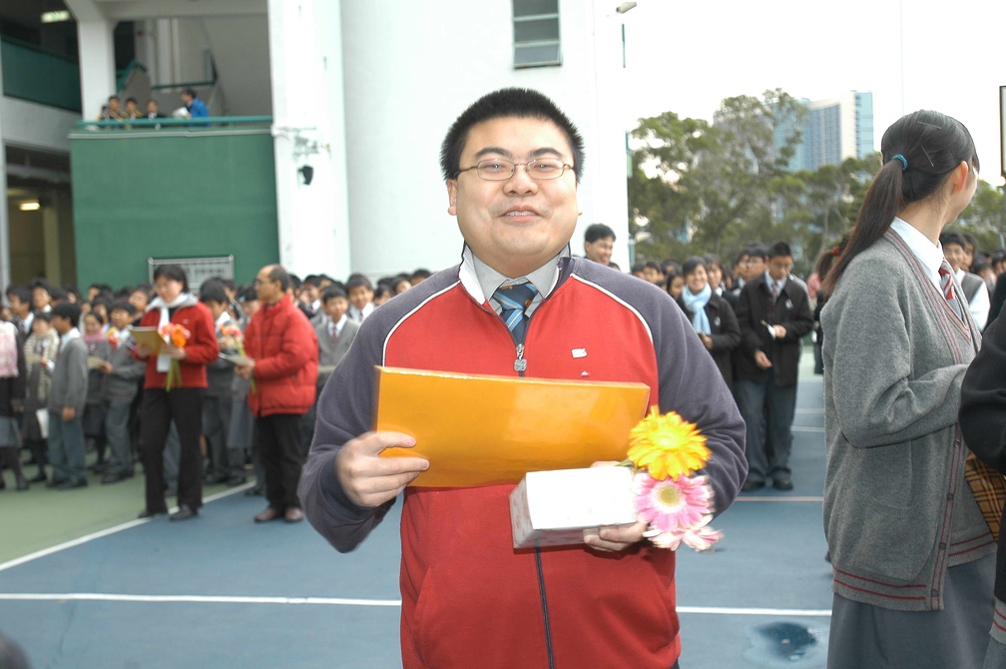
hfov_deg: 43.6
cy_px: 334
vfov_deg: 29.8
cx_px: 503
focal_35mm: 45
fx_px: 1256
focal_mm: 30
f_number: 3.2
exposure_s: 1/60
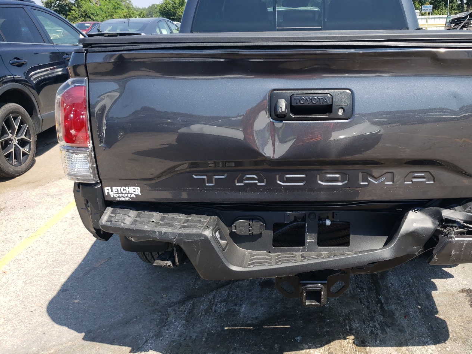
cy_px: 138
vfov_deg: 42.7
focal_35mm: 33
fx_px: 450
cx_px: 299
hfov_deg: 54.7
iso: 50
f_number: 1.5
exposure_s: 1/1429
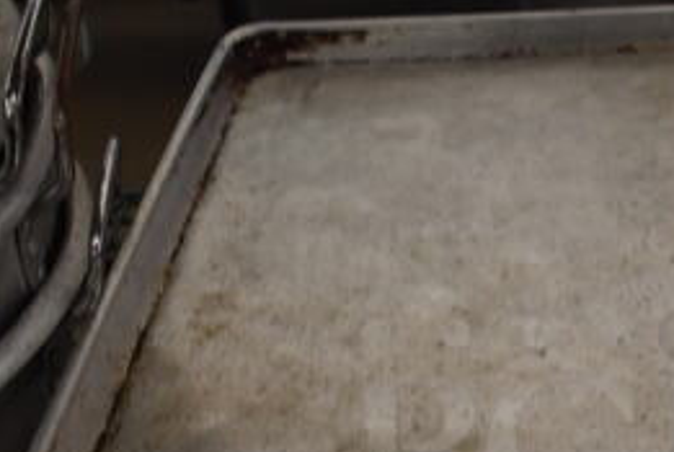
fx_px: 1181
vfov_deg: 21.0
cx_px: 537
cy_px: 439
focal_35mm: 63
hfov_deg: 31.1
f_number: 3.5
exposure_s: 1/125
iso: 1000
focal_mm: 18
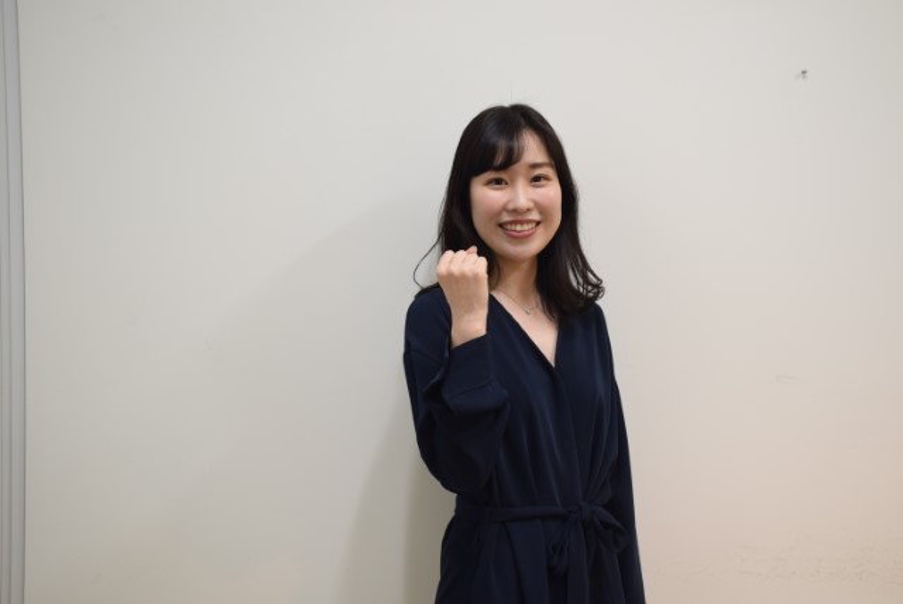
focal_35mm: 39
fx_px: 979
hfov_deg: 49.5
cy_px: 302
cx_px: 452
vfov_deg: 34.3
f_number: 5
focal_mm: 26
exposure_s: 1/15
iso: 320
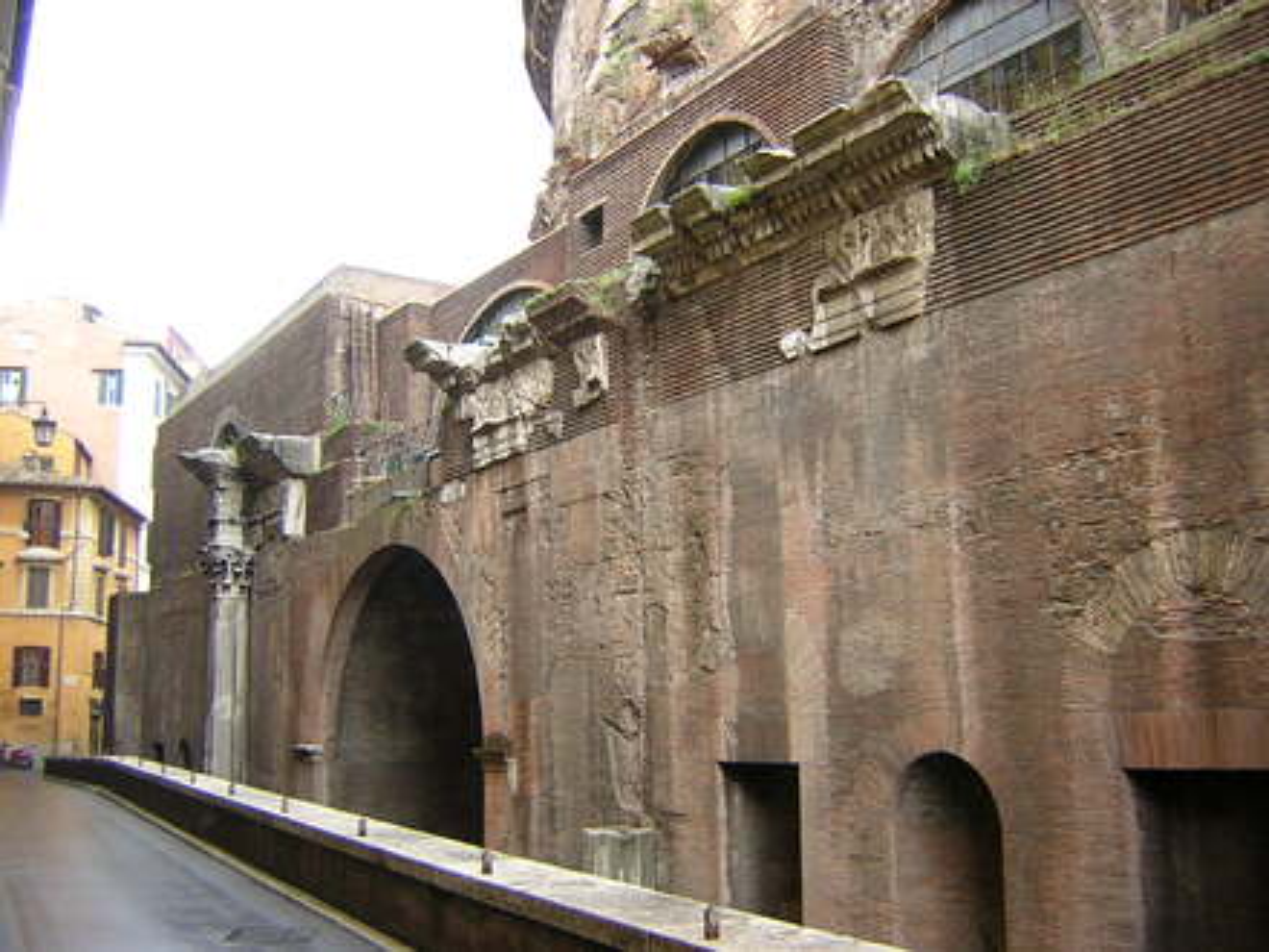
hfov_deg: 51.4
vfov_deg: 39.7
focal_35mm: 36
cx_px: 634
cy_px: 476
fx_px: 1320
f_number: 2.6
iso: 100
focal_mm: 4.7
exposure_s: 1/56.3
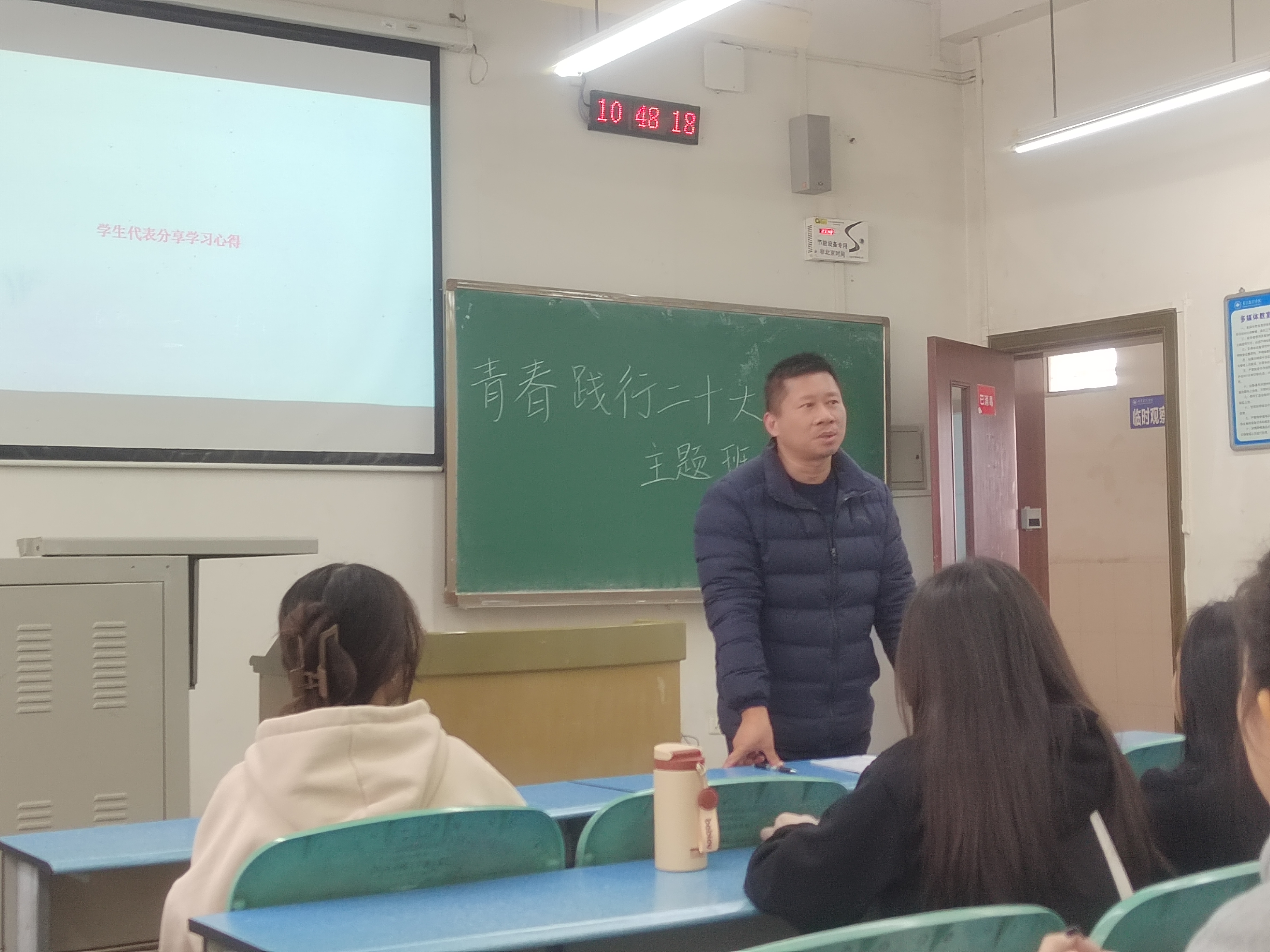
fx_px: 1834
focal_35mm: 50
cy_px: 476
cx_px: 635
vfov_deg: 29.1
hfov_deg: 38.2
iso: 763
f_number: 1.9
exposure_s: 1/50
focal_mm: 5.52
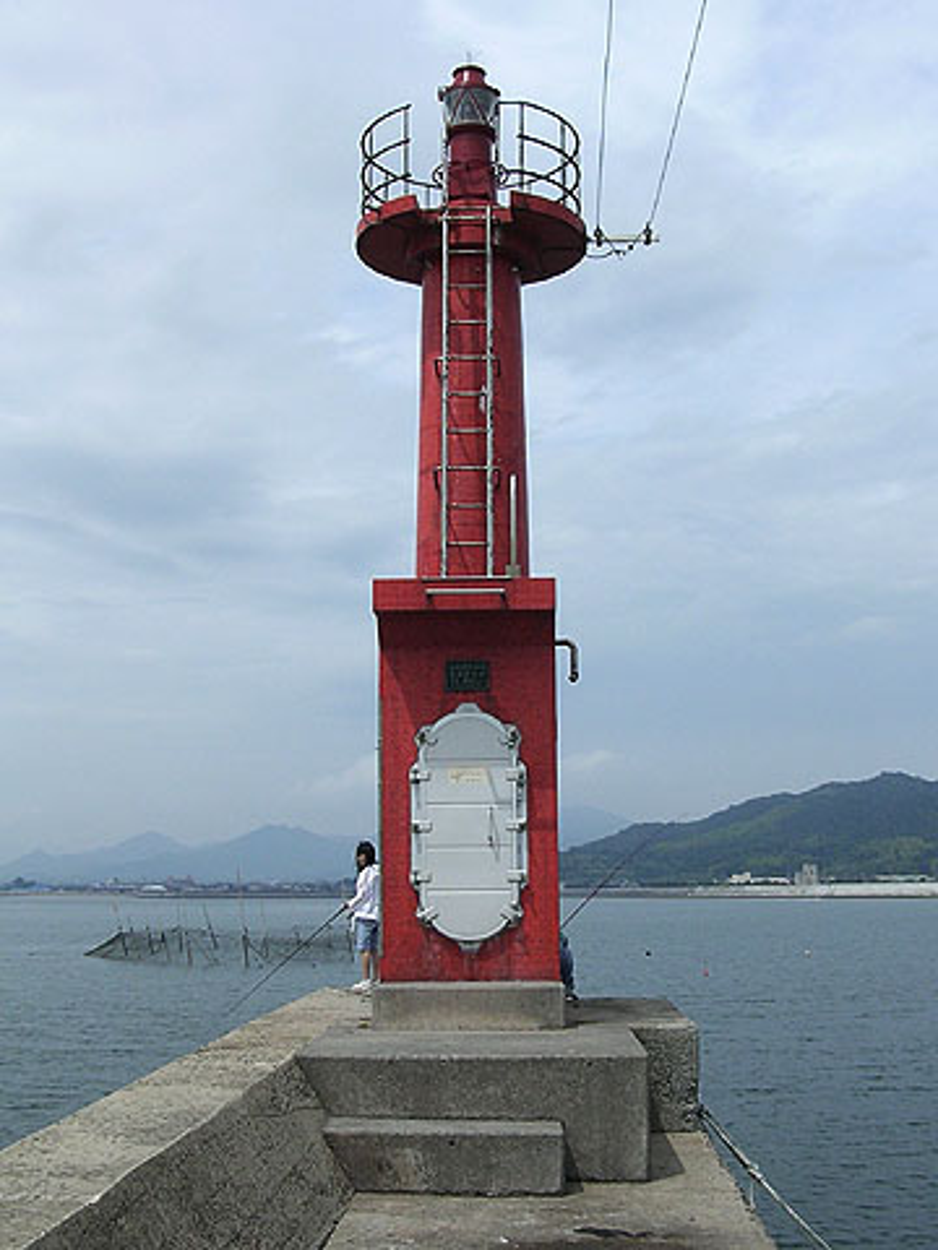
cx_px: 469
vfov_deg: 49.0
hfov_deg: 37.7
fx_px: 1373
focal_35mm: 38
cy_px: 625
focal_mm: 5.8
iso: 100
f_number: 2.8
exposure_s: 1/1502
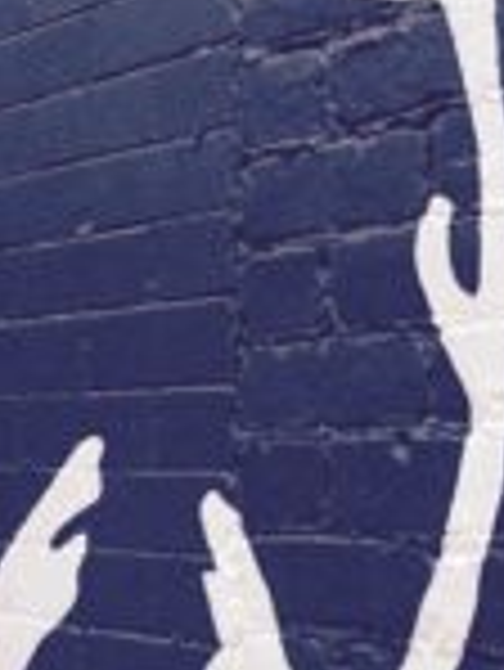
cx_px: 423
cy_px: 339
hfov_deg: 17.6
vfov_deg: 23.5
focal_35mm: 83
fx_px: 1609
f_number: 2.2
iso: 250
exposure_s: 1/24
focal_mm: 4.15
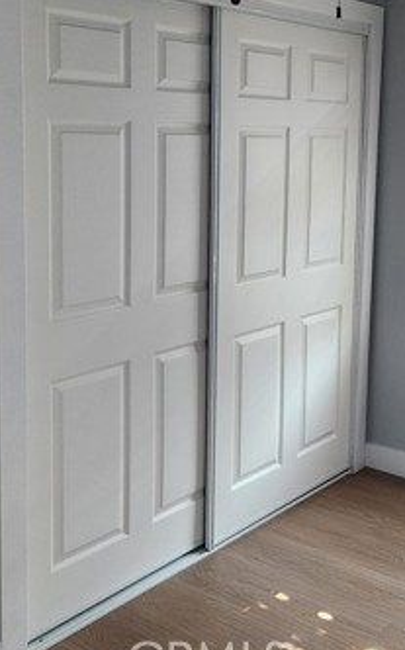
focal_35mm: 47
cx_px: 391
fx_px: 831
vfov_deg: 42.1
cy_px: 217
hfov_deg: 26.1
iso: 400
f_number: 1.8
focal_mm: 5.4
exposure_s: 1/120
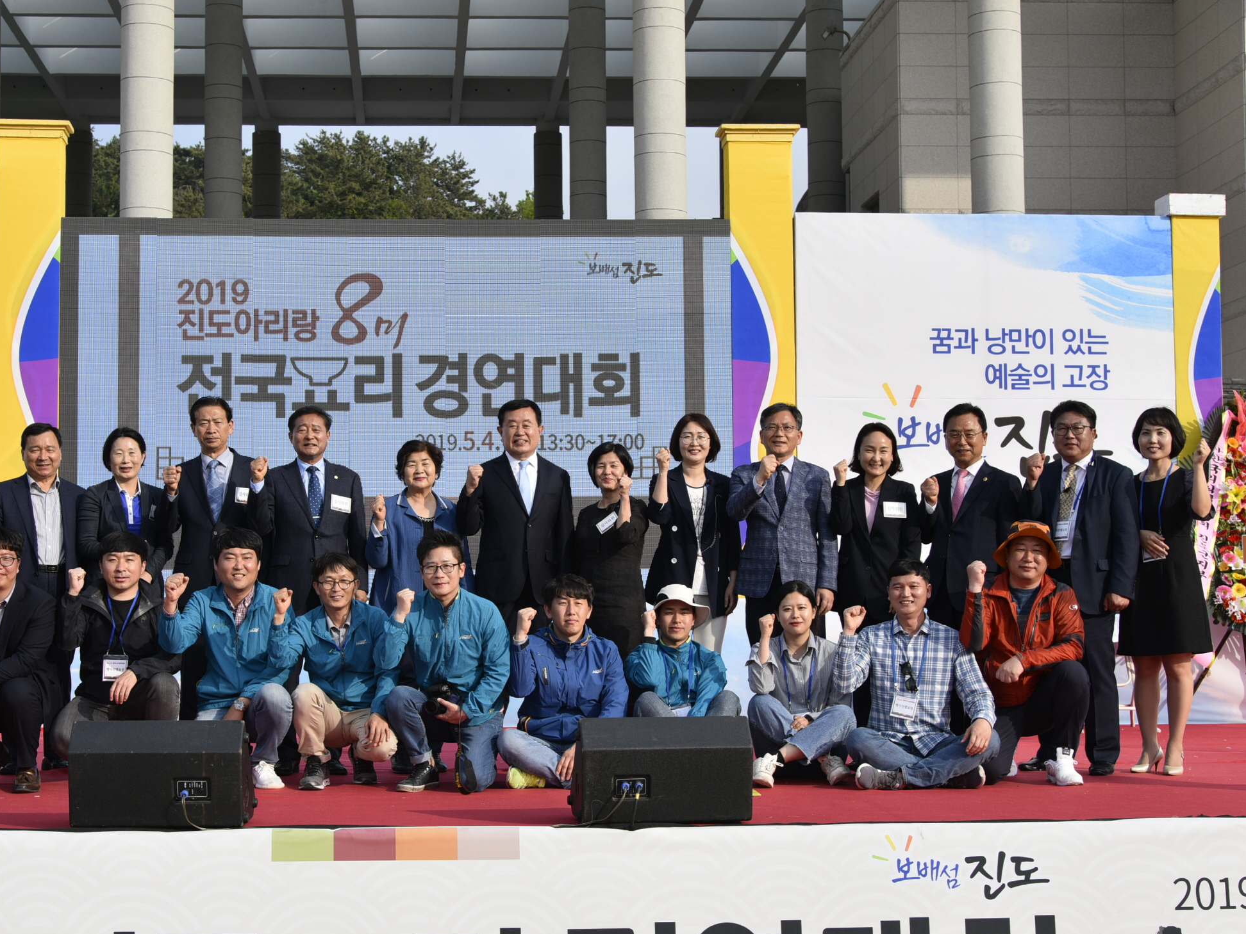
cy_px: 508
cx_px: 479
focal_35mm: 57
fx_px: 2052
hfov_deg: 33.6
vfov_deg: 25.6
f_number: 7.1
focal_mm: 48
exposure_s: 1/250
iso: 100
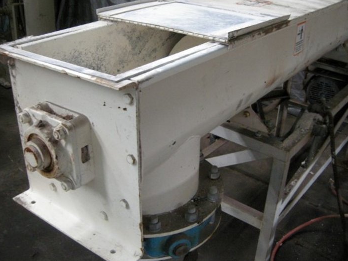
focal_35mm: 40
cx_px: 196
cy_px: 128
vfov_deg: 36.0
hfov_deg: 46.7
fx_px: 402
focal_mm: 7.5
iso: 400
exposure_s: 1/21
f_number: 2.7
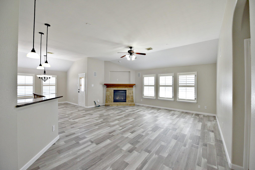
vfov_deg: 81.3
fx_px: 99
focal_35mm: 14
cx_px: 128
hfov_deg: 104.2
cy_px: 85
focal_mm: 14
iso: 400
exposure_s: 1/80
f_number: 4.5
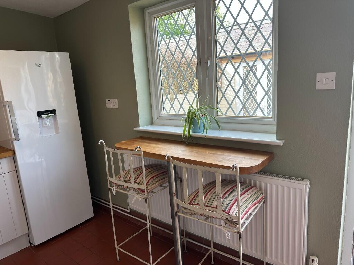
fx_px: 245
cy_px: 132
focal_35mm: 24
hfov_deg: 71.6
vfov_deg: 56.8
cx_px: 177
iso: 64
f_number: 1.78
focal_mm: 6.86
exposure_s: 1/143
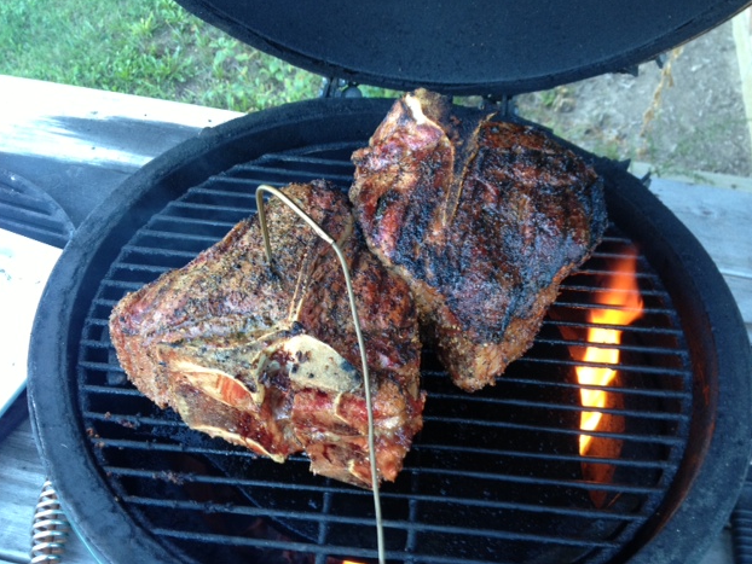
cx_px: 383
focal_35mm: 36
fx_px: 782
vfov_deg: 39.7
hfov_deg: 51.3
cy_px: 275
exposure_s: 1/20
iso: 100
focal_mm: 4.28
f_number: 2.4
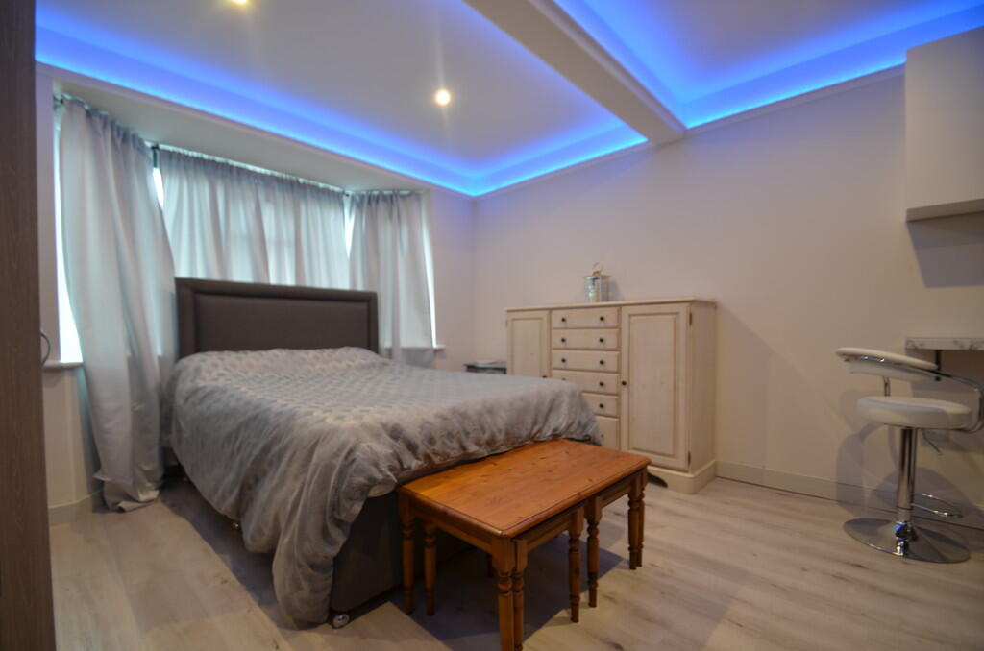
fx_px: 409
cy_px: 326
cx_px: 492
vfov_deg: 77.1
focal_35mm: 15
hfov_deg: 100.5
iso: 100
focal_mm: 10
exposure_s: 1/10
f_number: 3.5
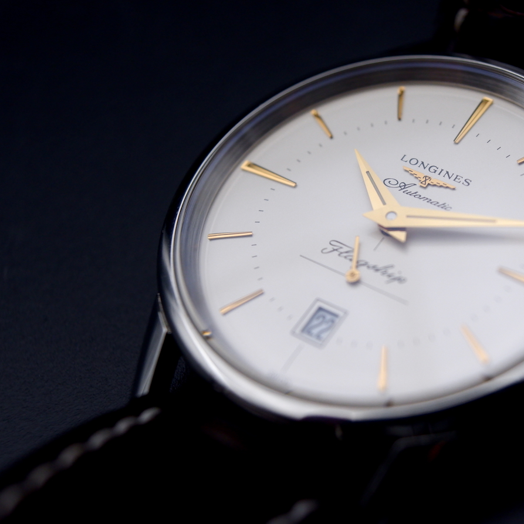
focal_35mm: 62
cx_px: 364
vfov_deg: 27.7
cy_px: 264
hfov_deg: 27.5
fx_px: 1062
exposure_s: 1/4000
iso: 1600
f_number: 5
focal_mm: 32.9
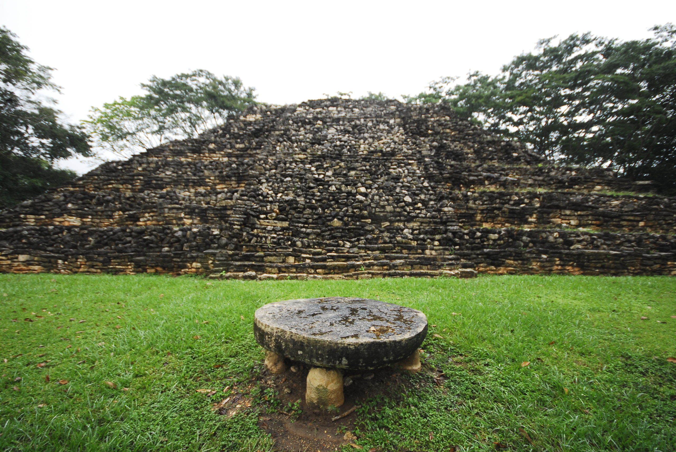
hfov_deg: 94.9
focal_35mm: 16
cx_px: 338
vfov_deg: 72.2
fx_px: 310
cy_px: 226
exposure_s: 1/200
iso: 250
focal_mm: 11
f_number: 4.2
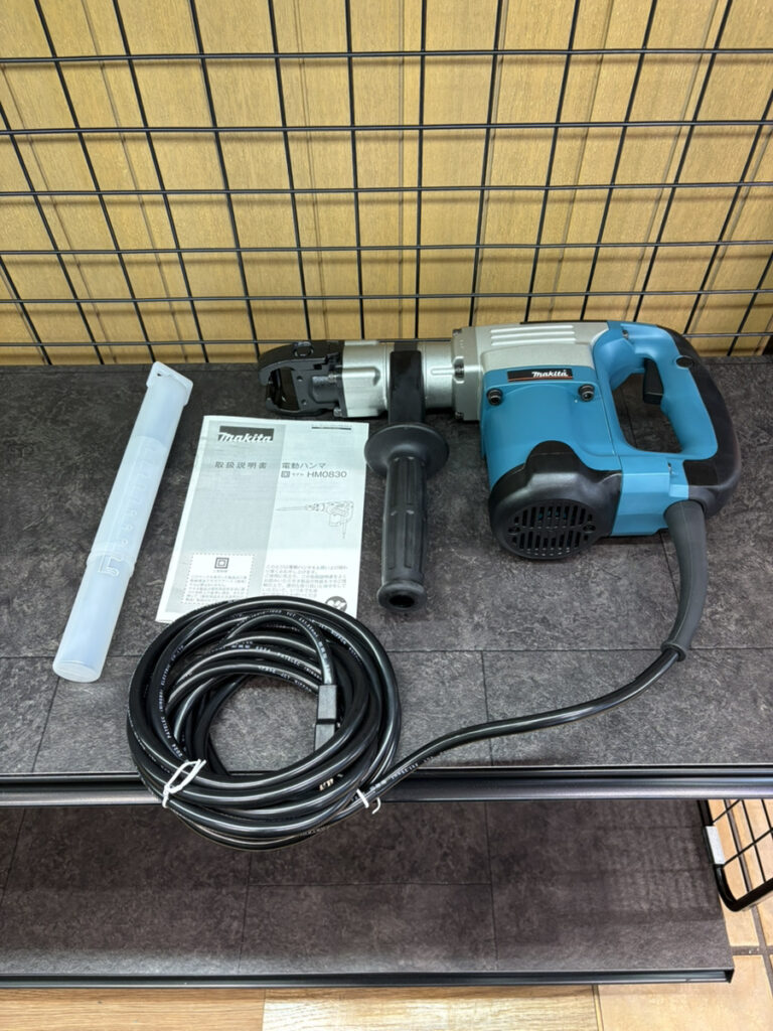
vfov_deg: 67.3
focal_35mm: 26
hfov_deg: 53.1
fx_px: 774
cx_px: 386
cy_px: 516
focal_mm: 5.96
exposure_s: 1/121
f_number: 1.6
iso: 125
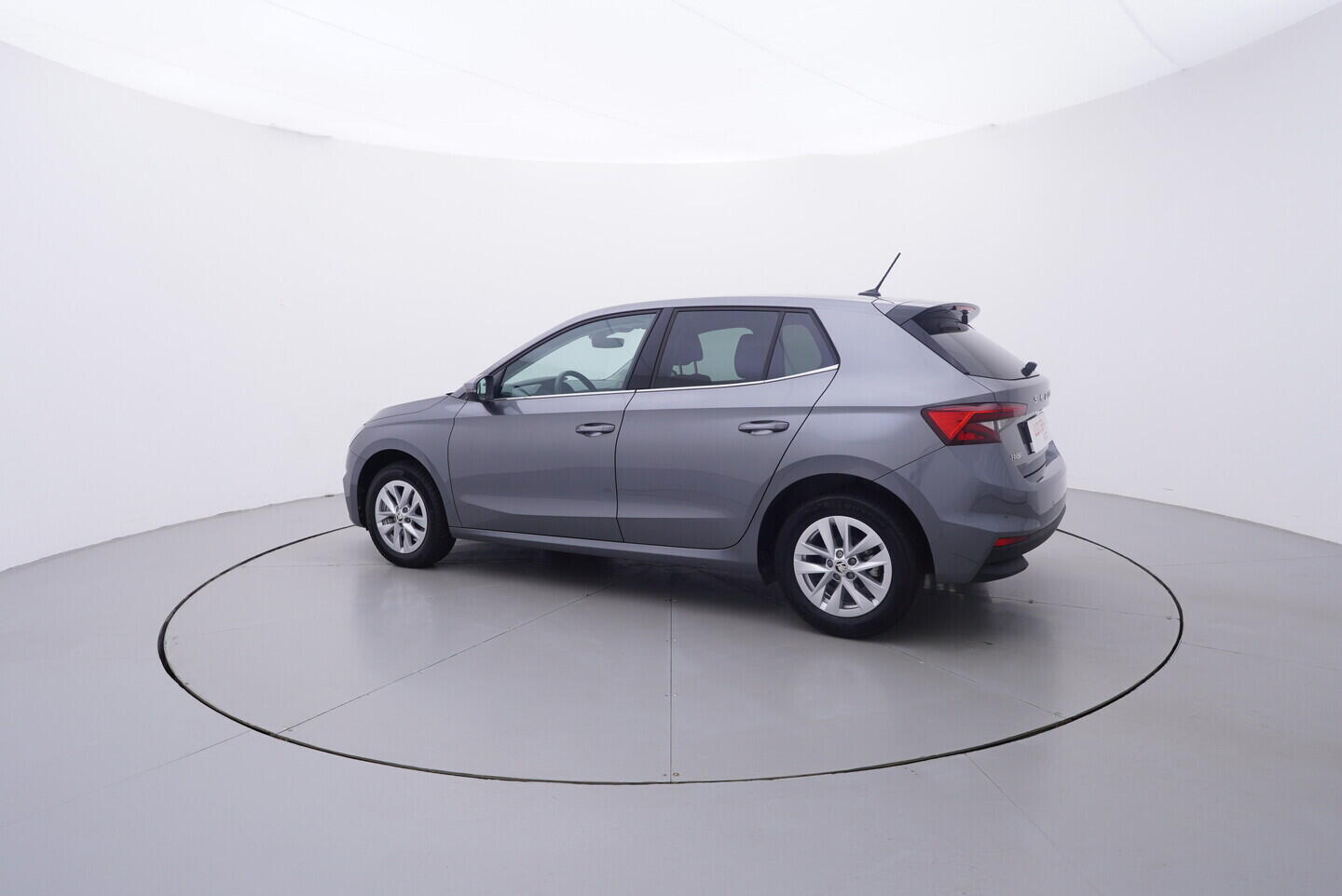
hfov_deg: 77.3
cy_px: 448
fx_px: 839
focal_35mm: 22
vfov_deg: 56.2
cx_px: 671
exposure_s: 1/80
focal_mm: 15
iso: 200
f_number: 5
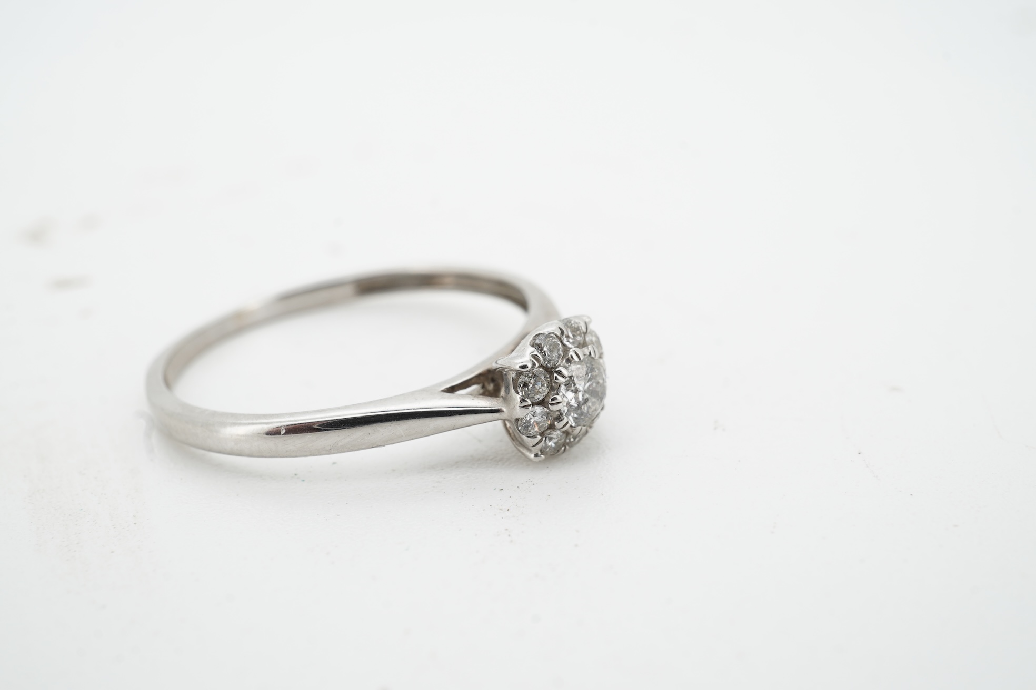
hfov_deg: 43.6
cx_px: 518
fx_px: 1295
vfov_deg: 29.9
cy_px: 345
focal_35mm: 45
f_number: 22
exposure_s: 1/100
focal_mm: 30
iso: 200
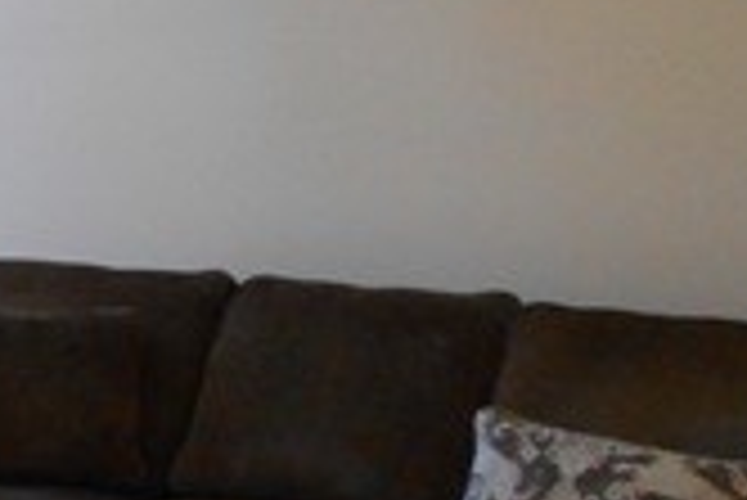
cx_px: -418
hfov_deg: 17.4
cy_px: 225
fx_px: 2160
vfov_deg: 13.2
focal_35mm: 104
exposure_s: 1/30
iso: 220
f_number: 3.2
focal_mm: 4.6
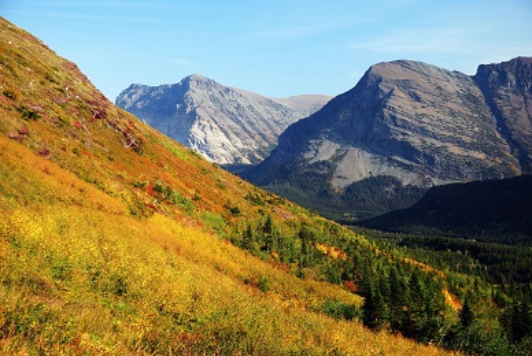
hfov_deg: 35.0
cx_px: 266
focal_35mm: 57
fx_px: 844
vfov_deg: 23.9
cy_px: 178
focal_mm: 38
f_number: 5
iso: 100
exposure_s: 1/100
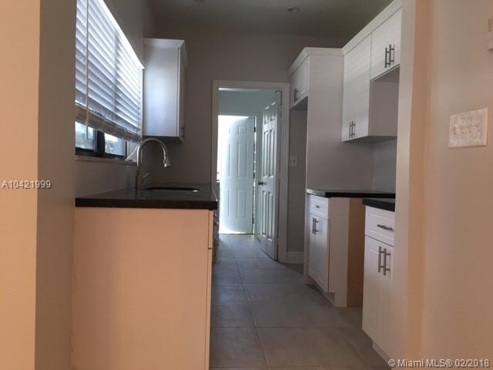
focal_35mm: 29
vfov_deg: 48.2
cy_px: 185
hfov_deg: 61.7
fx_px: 413
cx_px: 246
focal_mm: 4.15
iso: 25
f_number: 2.2
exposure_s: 1/15
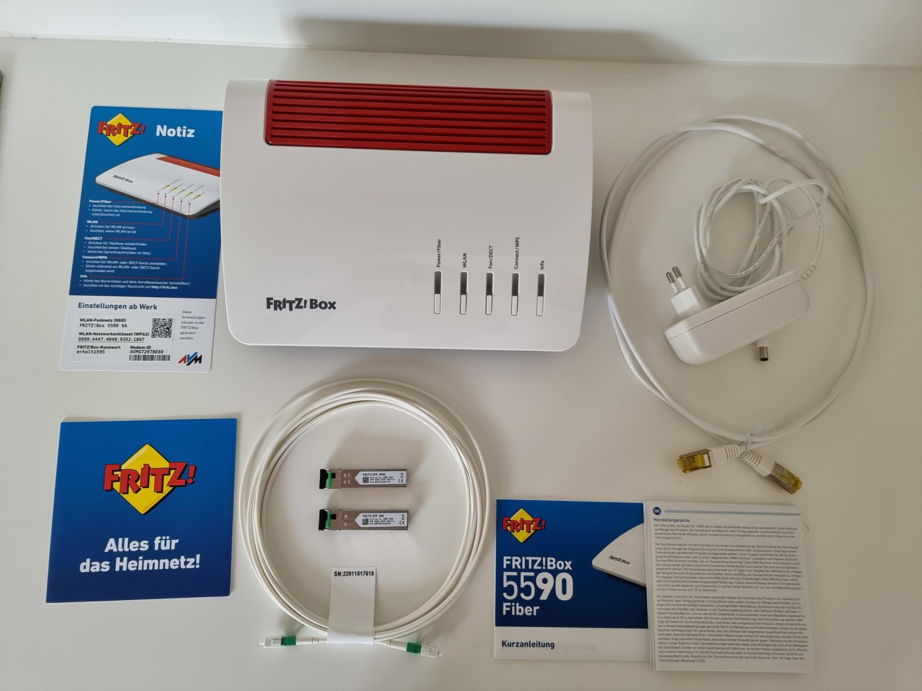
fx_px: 639
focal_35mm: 24
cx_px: 461
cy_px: 346
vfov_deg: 56.8
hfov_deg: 71.6
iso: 250
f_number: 1.8
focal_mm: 6.7
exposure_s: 1/100
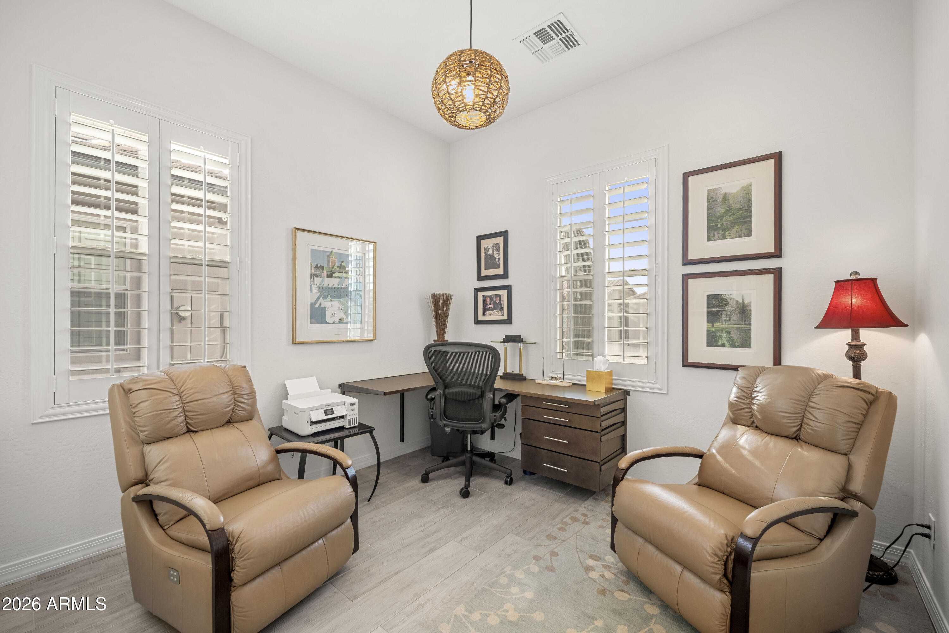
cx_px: 474
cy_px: 316
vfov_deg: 81.2
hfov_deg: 104.3
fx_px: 369
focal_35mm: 14
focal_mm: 14
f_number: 8
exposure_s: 1/8
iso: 500
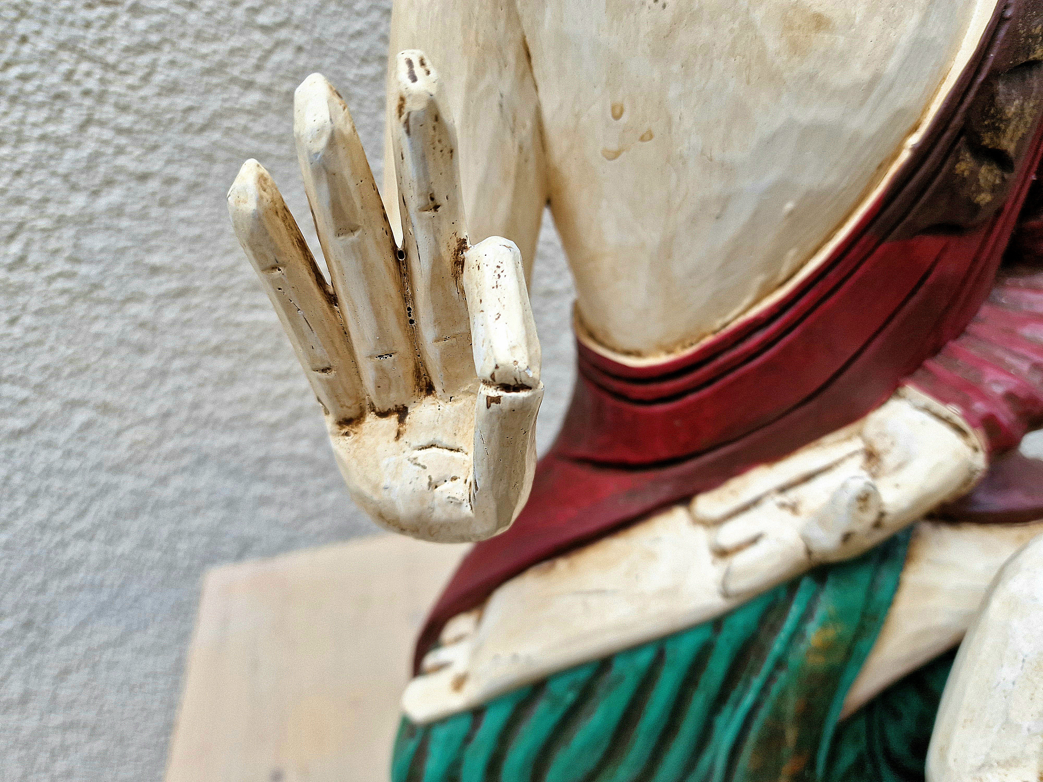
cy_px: 391
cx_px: 522
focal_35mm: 23
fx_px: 693
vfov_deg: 58.9
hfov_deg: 73.9
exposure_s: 1/345
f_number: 1.8
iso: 50
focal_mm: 6.4
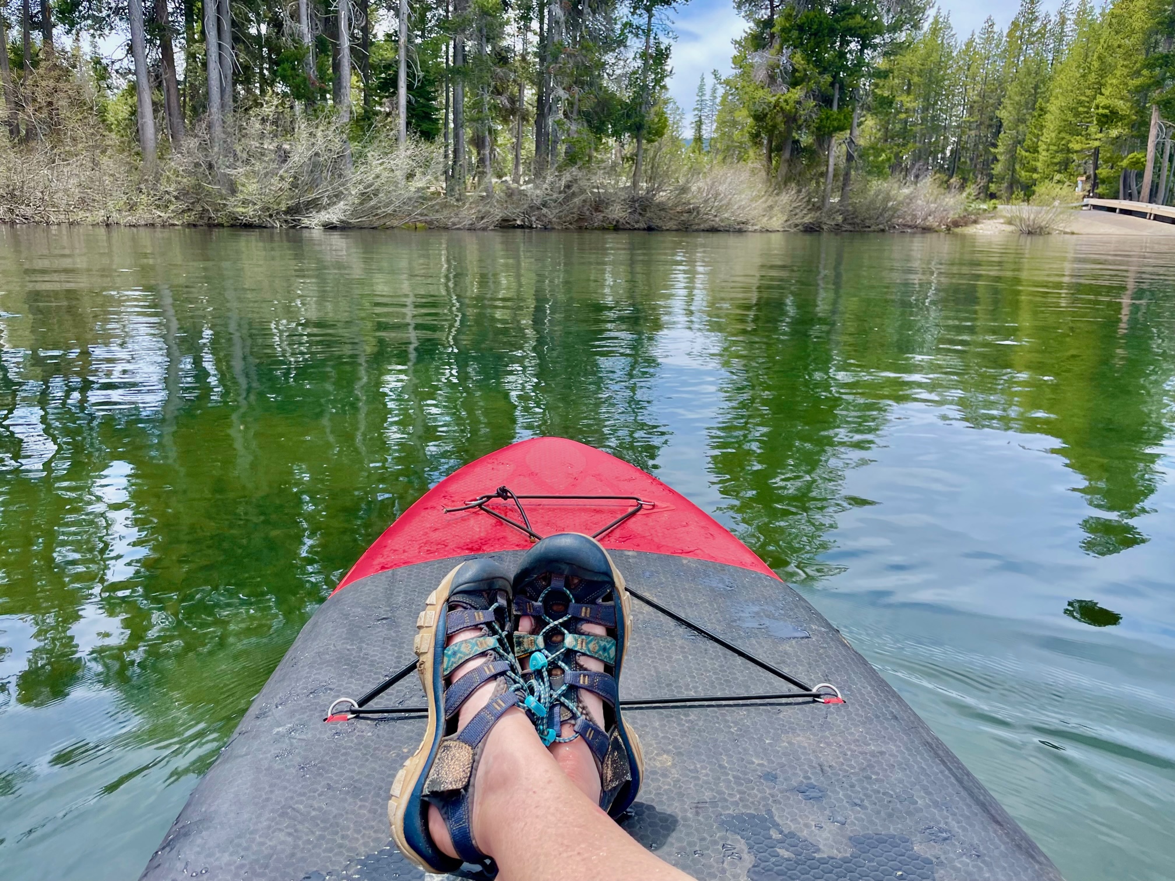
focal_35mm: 26
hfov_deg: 67.3
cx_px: 588
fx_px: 883
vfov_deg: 53.1
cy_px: 440
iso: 32
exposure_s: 1/1135
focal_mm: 4.2
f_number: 1.6
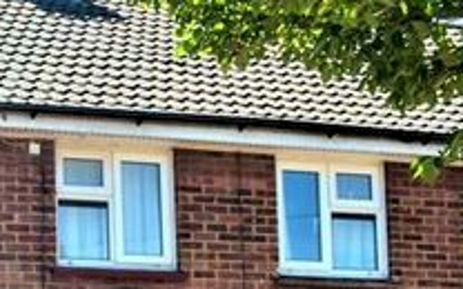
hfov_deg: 16.8
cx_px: -218
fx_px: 1426
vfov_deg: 11.2
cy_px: 406
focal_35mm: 113
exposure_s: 1/160
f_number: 6.3
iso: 100
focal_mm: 22
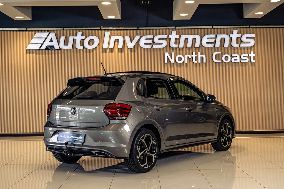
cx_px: 142
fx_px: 394
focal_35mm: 50
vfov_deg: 27.0
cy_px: 94
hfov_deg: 39.6
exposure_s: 1/200
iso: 500
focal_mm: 50
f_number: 5
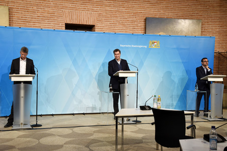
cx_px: 114
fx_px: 315
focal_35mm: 50
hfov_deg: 39.6
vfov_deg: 27.0
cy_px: 76
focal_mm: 50
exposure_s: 1/60
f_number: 6.3
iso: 1250
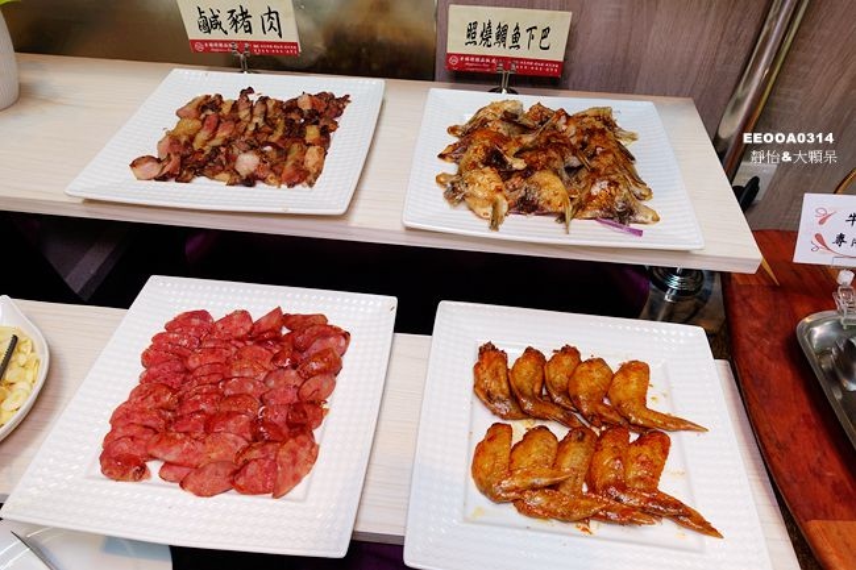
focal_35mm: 24
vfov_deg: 53.1
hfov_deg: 73.8
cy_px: 285
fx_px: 570
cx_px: 428
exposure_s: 1/80
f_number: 3.2
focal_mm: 8.8
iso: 125
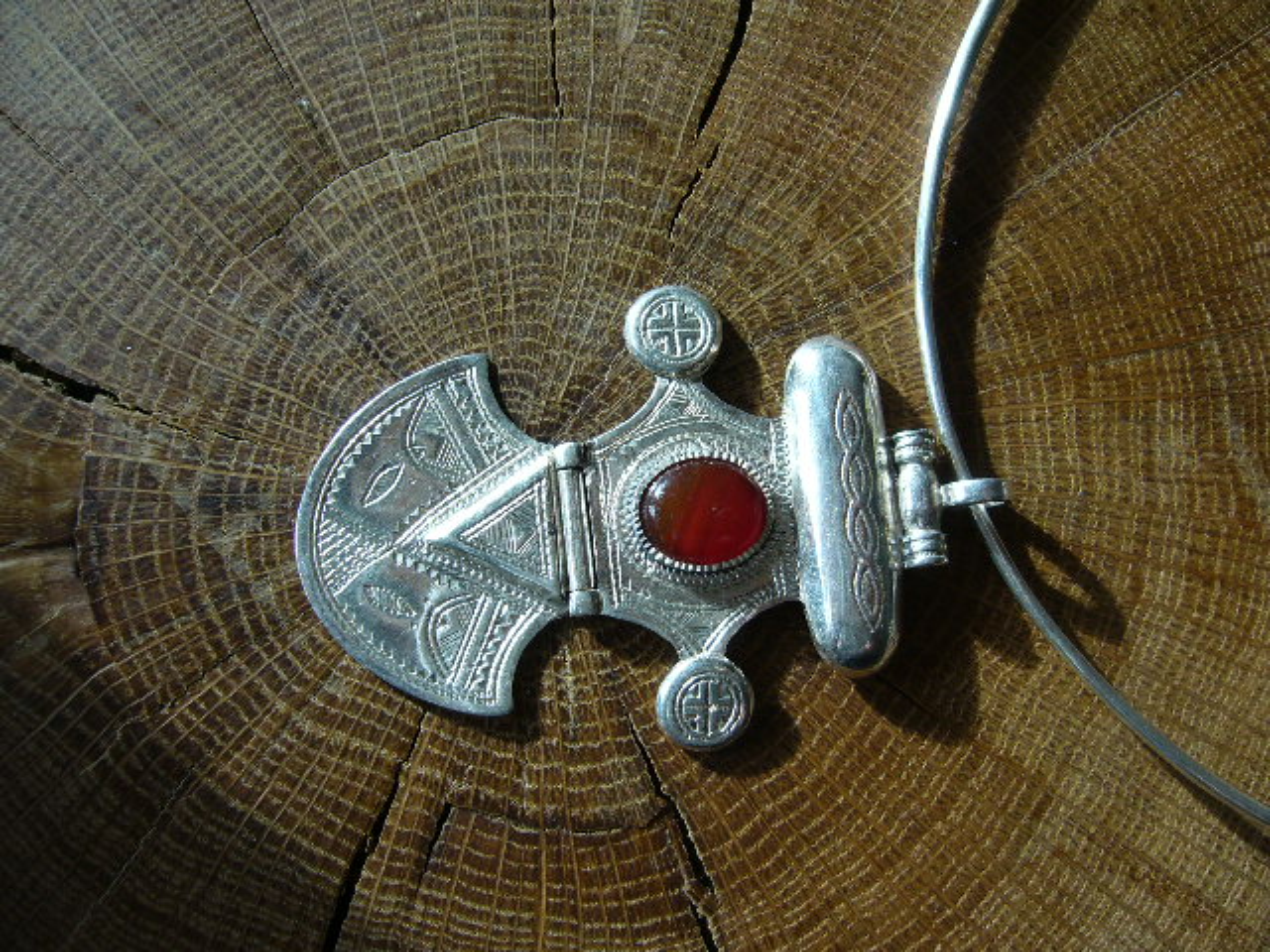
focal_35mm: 35
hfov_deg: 52.6
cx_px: 635
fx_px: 1284
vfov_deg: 40.7
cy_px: 476
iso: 80
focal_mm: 5.8
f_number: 2.8
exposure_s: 1/50
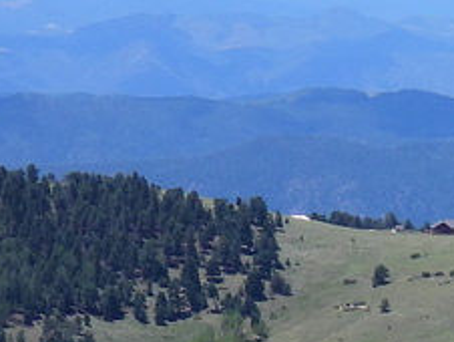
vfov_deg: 2.8
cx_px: 1270
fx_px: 7064
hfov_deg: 3.6
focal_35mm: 538
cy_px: 722
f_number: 4
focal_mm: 17
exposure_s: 1/1250
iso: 100
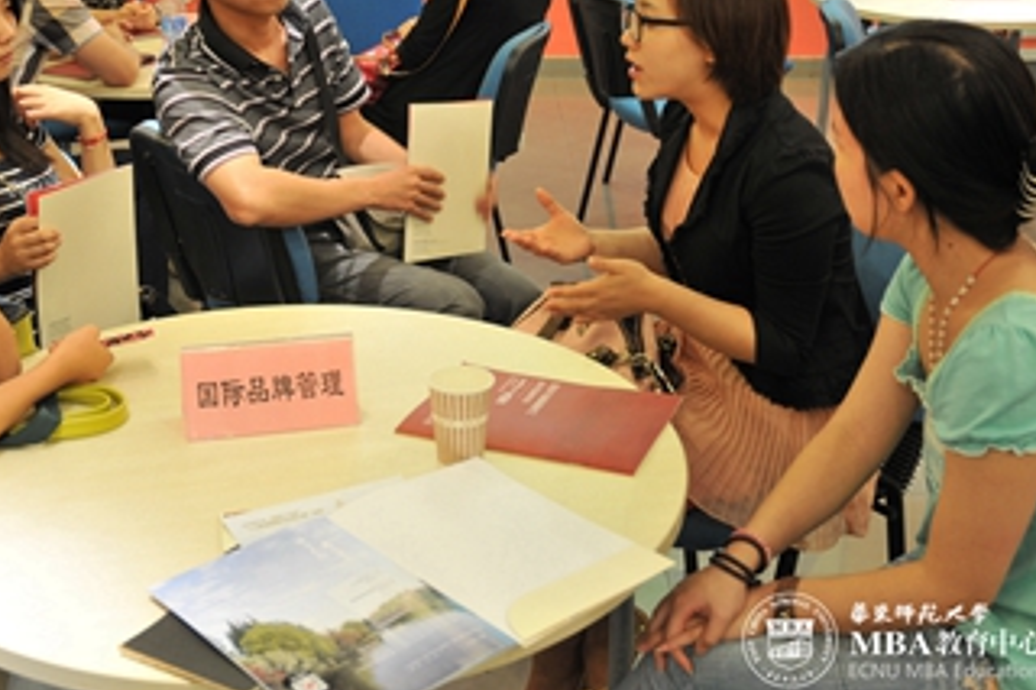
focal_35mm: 53
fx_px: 1516
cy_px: 228
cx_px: 411
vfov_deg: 25.5
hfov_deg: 37.6
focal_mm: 25
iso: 400
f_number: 3.8
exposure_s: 1/15
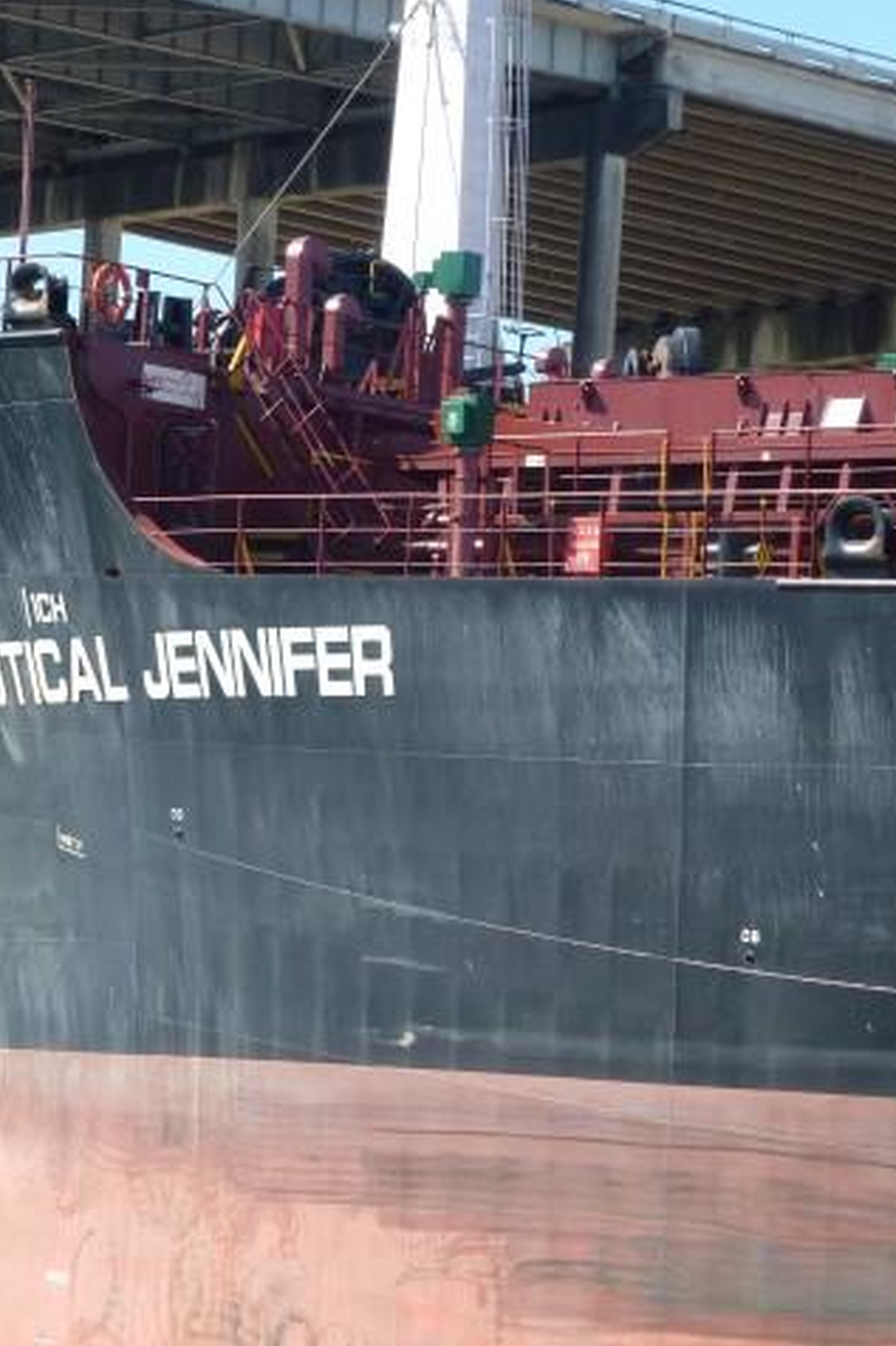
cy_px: 670
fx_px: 5902
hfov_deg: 8.7
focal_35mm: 158
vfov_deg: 13.0
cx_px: 260
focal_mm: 20.2
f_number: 5.1
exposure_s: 1/250
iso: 100
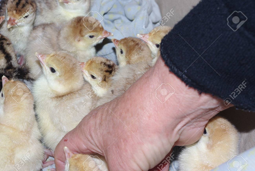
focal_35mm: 82
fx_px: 581
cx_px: 128
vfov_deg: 16.7
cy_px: 86
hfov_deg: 24.7
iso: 100
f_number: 11
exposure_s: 1/60
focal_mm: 55
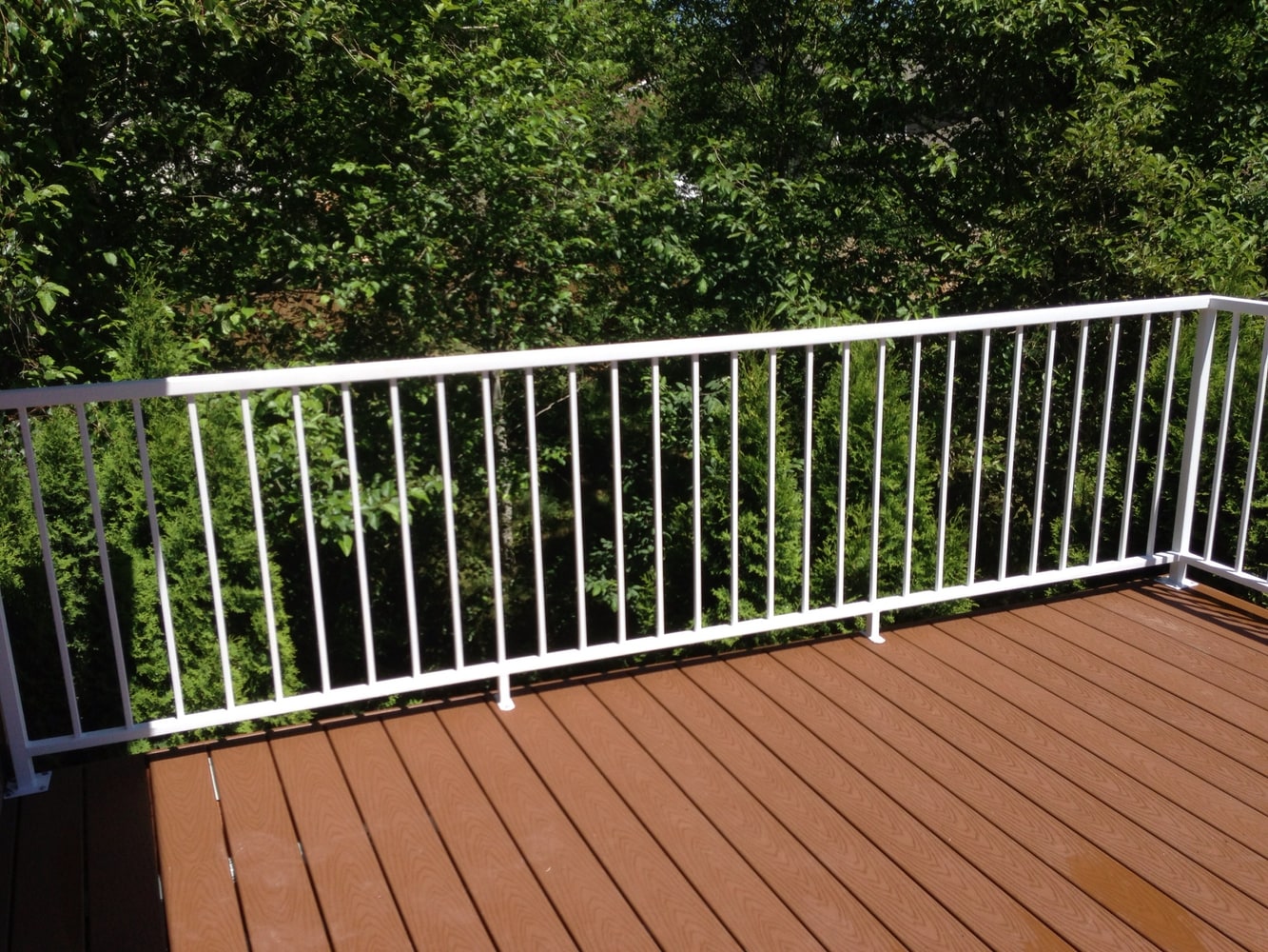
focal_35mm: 33
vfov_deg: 43.0
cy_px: 476
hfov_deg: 55.3
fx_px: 1209
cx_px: 634
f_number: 2.4
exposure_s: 1/1261
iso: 50
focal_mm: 4.13
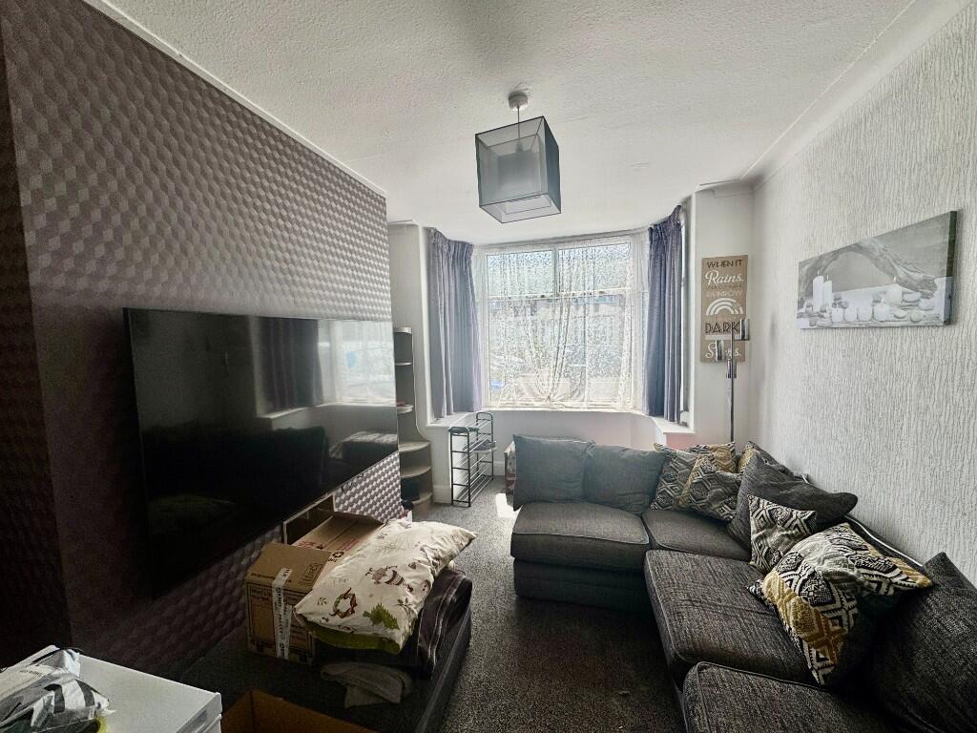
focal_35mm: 14
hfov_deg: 102.1
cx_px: 488
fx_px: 395
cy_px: 366
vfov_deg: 85.7
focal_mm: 2.22
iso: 40
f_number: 2.2
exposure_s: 1/641
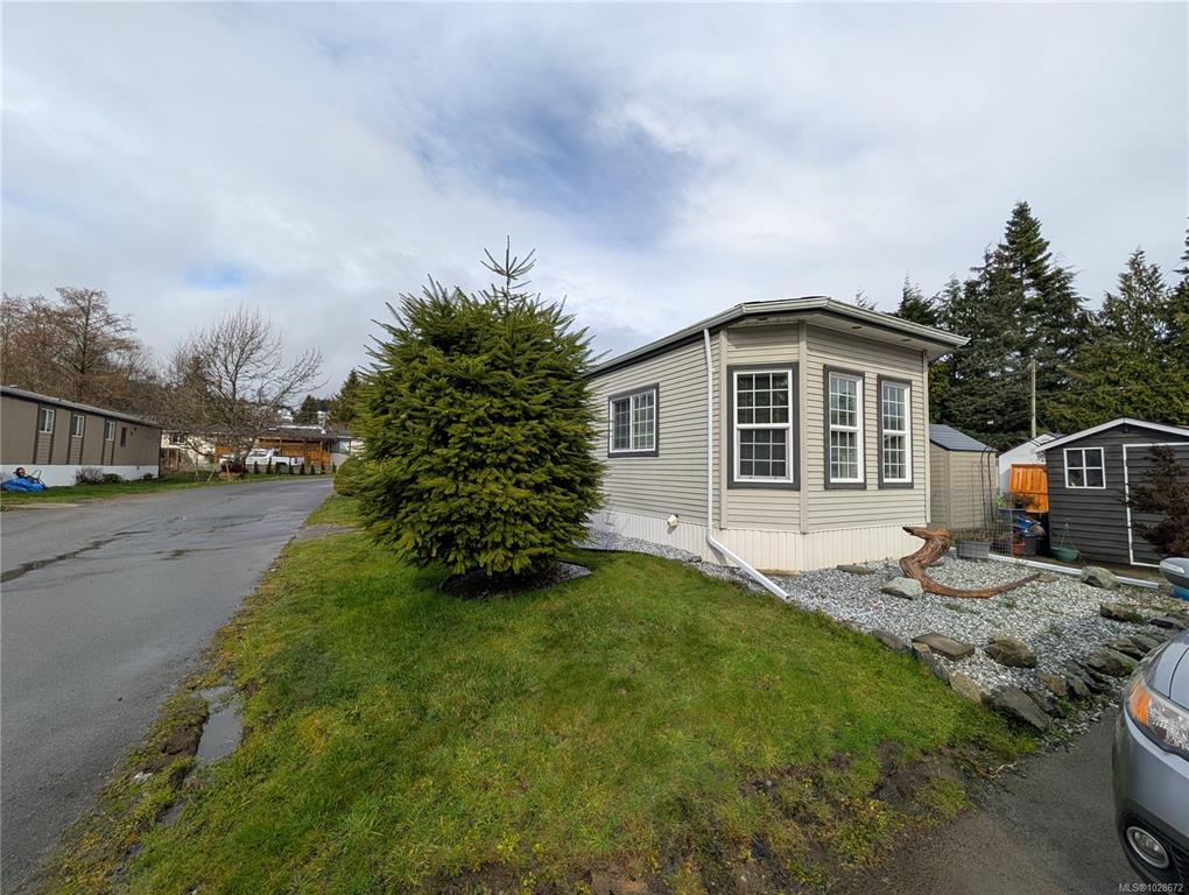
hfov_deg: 110.5
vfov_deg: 94.6
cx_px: 594
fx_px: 413
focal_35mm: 12
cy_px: 448
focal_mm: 2.02
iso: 48
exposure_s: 1/2252
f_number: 1.7
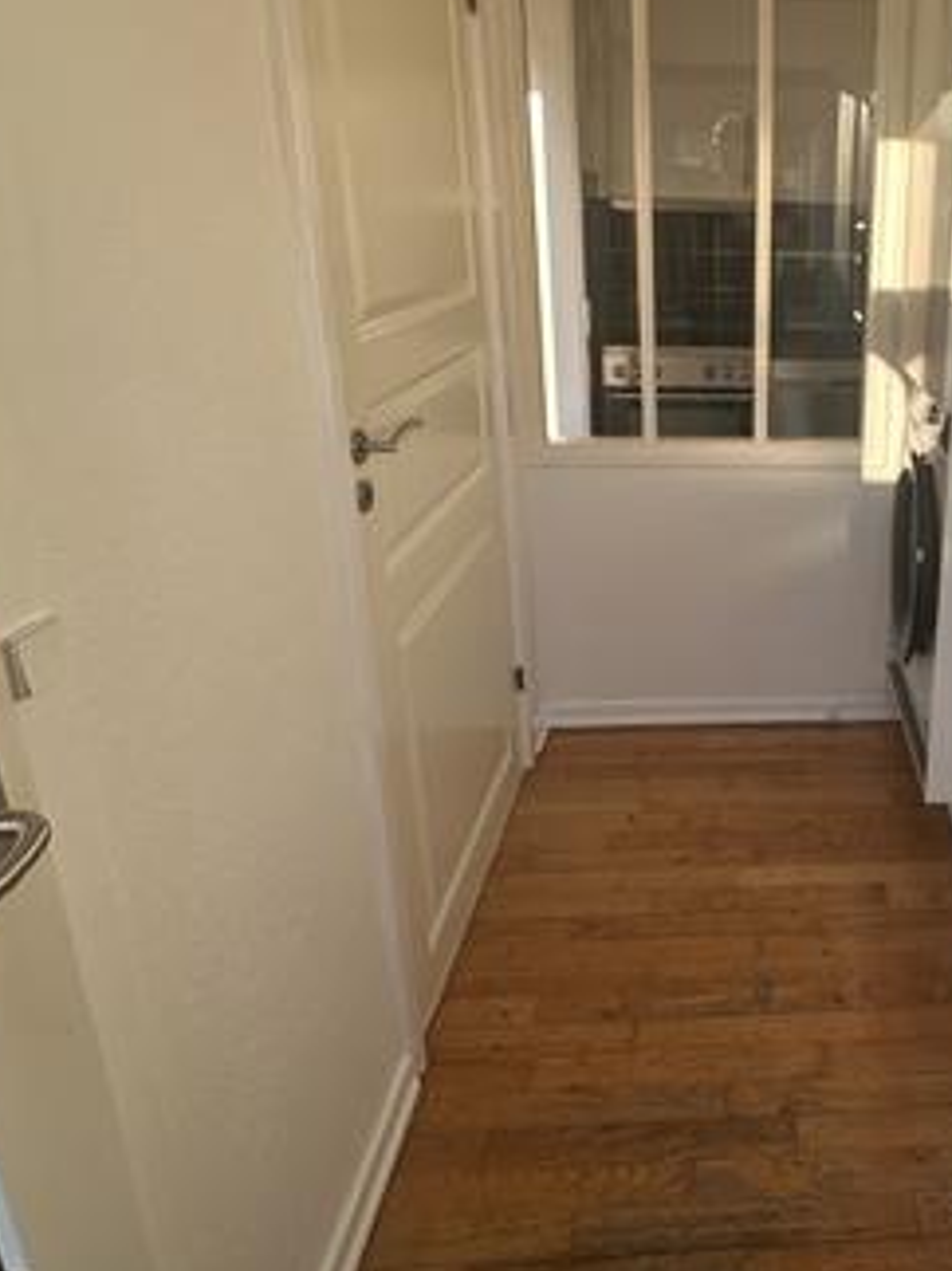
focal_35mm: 26
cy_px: 484
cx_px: 826
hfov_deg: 48.4
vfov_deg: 66.4
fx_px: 954
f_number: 2.2
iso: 40
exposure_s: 1/245
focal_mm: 2.22
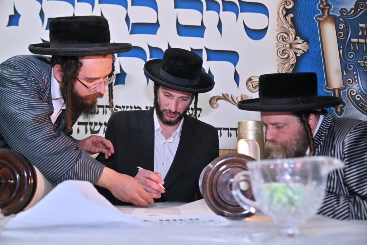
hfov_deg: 50.7
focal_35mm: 38
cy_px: 122
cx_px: 184
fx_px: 387
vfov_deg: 35.1
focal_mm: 38
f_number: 4
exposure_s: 1/200
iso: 1000
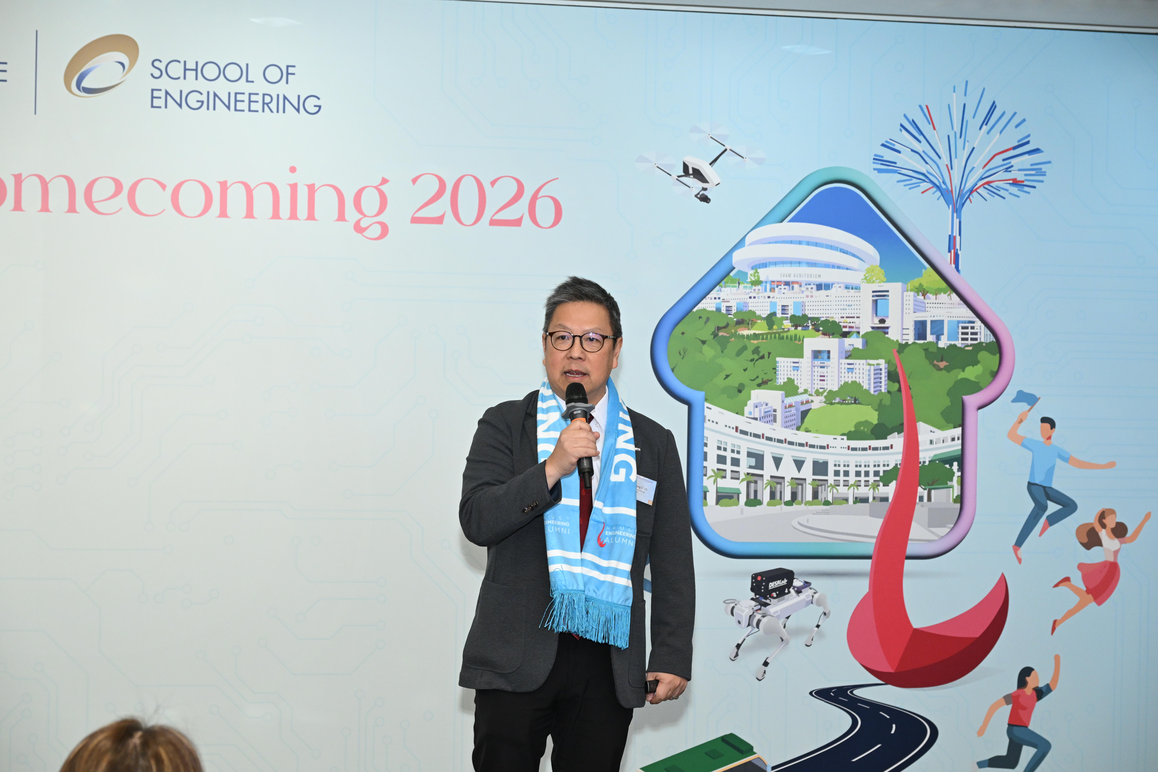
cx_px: 579
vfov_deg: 20.3
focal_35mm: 67
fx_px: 2155
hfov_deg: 30.1
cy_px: 386
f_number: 5.6
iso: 2500
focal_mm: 67
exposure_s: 1/200
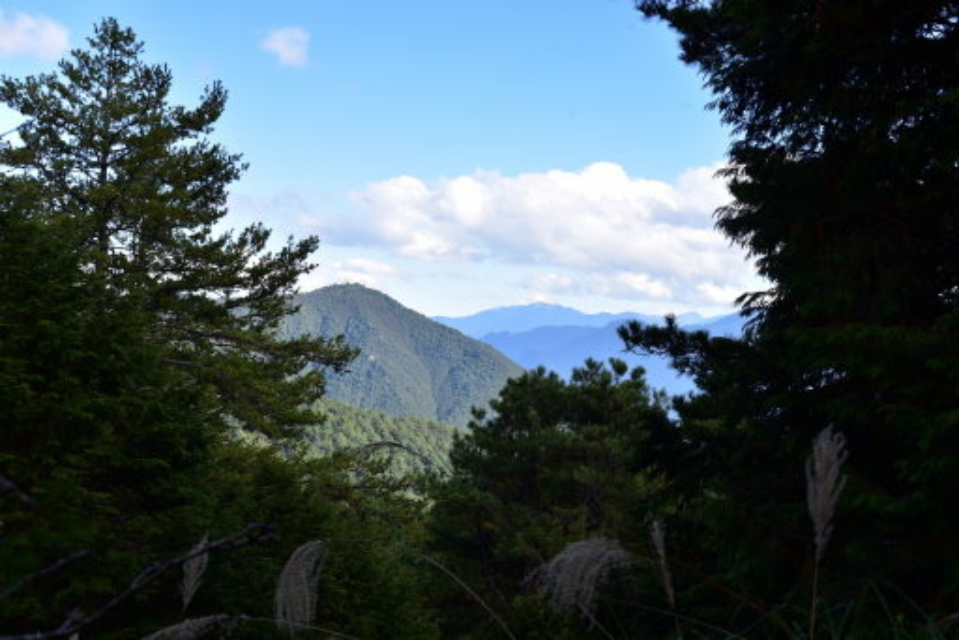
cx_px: 480
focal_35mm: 48
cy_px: 320
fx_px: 1279
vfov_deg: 28.1
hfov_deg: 41.1
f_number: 8
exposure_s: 1/100
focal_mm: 48
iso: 100
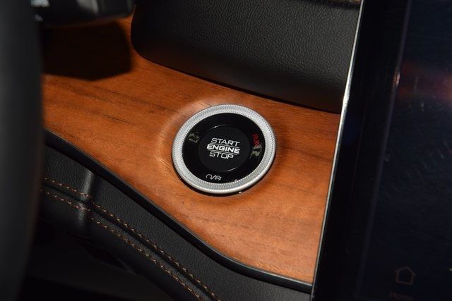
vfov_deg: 13.0
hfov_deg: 19.5
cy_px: 150
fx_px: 1319
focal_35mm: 105
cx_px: 226
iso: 100
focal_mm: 70
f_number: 8
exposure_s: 1/125
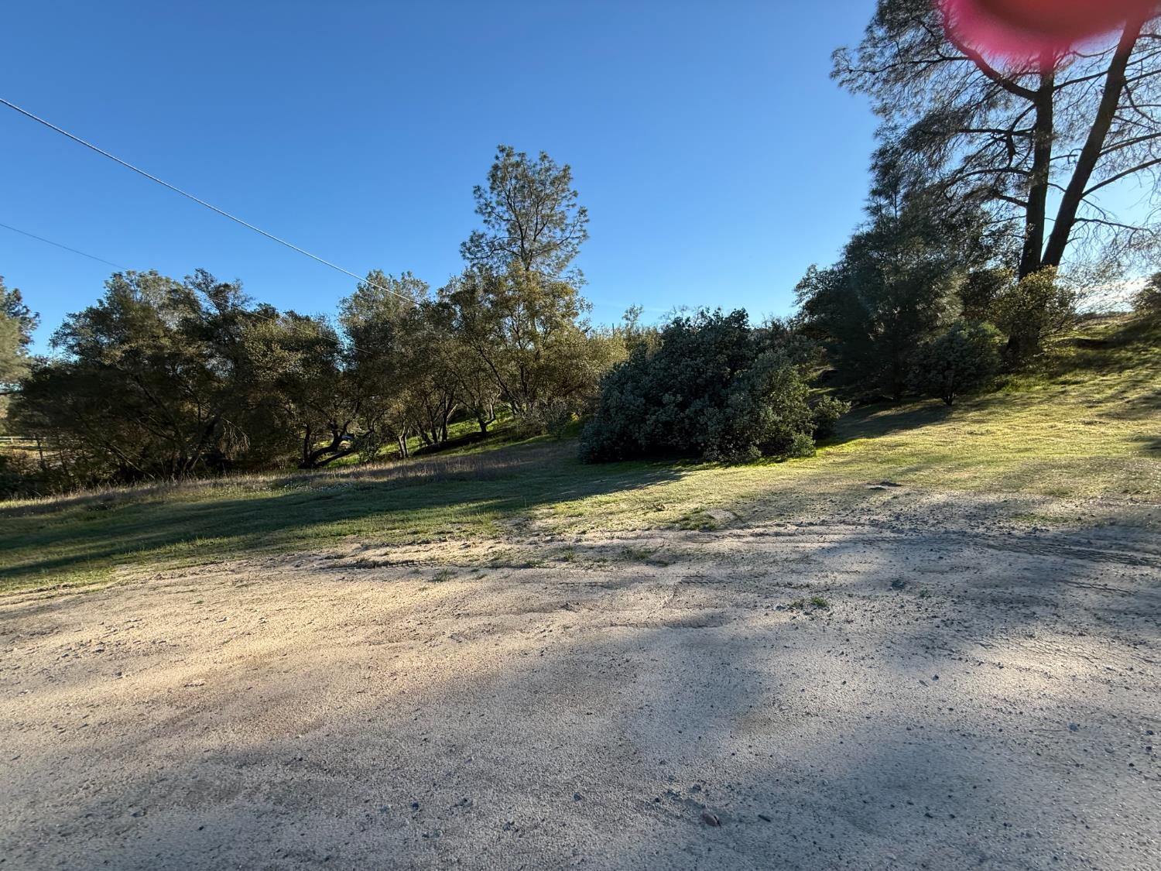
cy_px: 436
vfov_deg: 85.7
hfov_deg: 102.1
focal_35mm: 14
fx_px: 470
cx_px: 580
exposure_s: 1/726
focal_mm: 2.22
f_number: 2.2
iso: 64
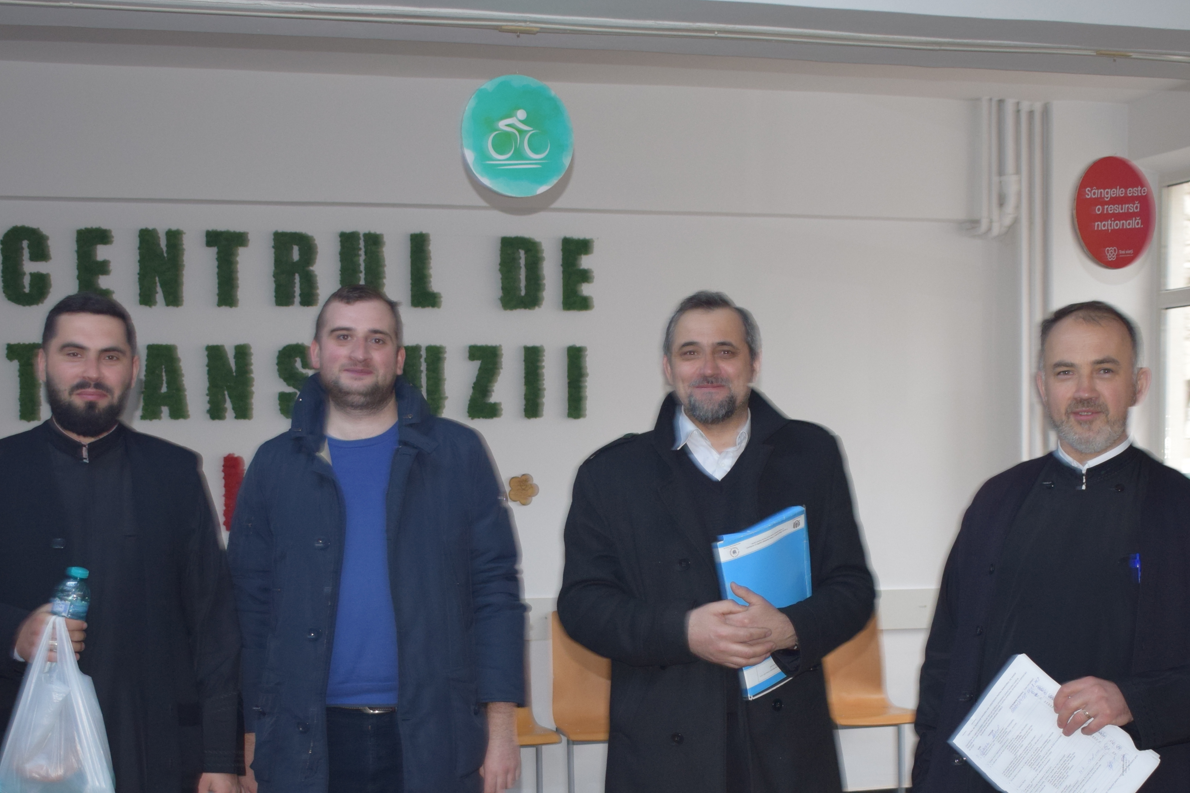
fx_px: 2110
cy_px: 640
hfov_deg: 31.5
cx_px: 627
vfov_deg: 21.0
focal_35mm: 64
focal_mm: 25
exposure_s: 1/30
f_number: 4
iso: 800
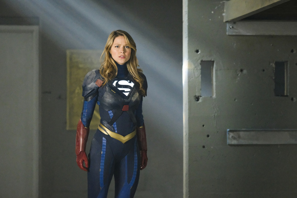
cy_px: 99
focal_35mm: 135
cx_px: 148
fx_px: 1114
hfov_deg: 15.2
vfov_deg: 10.2
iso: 5000
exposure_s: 1/125
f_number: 2
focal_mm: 90
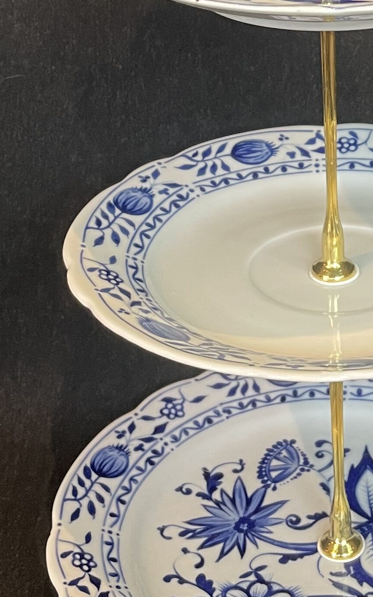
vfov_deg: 24.1
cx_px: 326
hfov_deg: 15.9
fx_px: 1318
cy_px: -40
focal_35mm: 81
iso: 200
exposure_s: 1/50
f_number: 1.6
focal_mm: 4.2
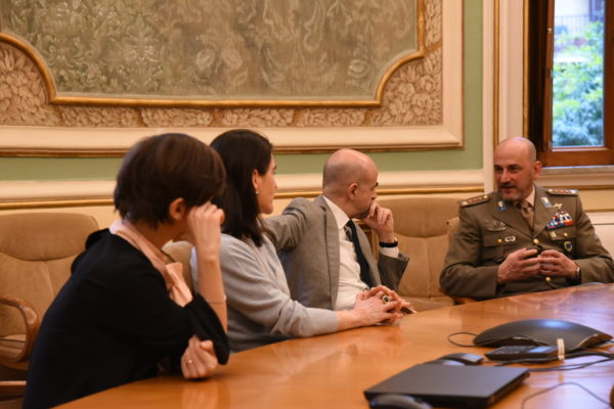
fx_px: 1194
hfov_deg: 28.8
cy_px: 204
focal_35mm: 70
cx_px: 307
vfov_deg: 19.5
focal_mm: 70
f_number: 4.5
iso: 5000
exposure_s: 1/160
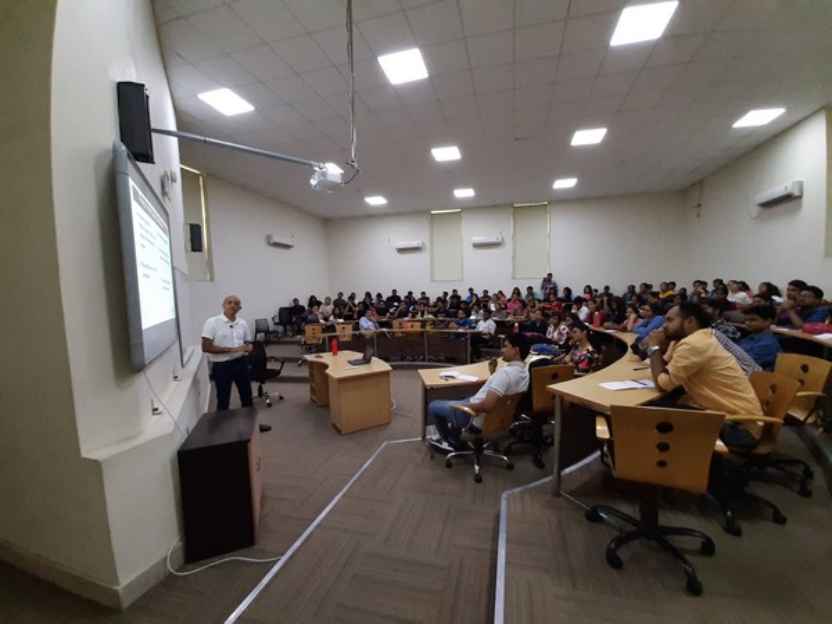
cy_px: 312
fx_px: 312
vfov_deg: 89.9
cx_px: 416
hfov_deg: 106.2
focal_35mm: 13
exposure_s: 1/50
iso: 250
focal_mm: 1.42
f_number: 2.2
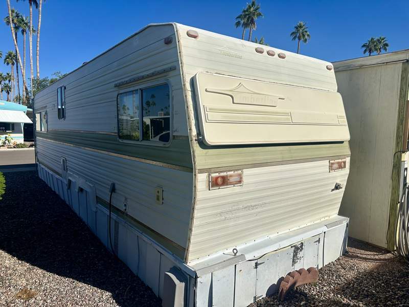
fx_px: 284
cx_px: 204
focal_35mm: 24
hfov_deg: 71.6
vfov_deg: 56.8
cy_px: 154
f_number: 1.78
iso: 80
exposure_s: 1/12048
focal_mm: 6.86
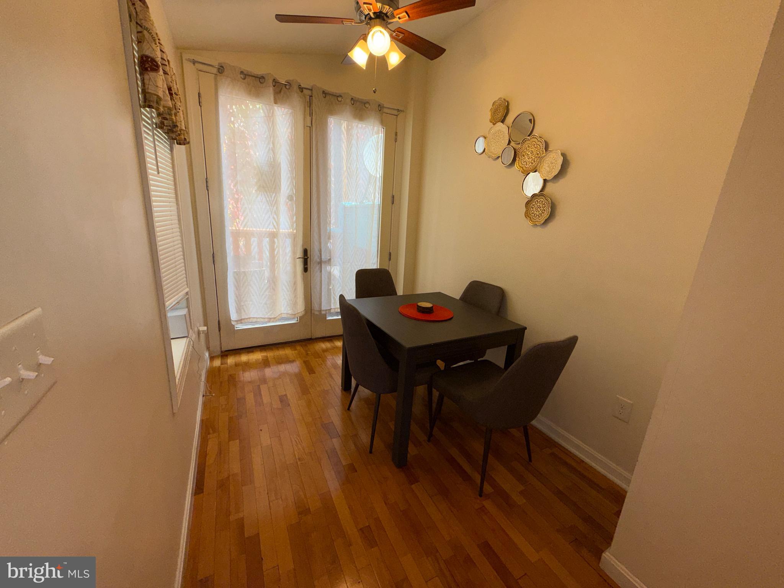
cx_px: 392
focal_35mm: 14
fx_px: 317
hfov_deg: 102.1
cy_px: 294
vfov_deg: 85.7
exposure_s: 1/122
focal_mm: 2.22
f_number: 2.2
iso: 40
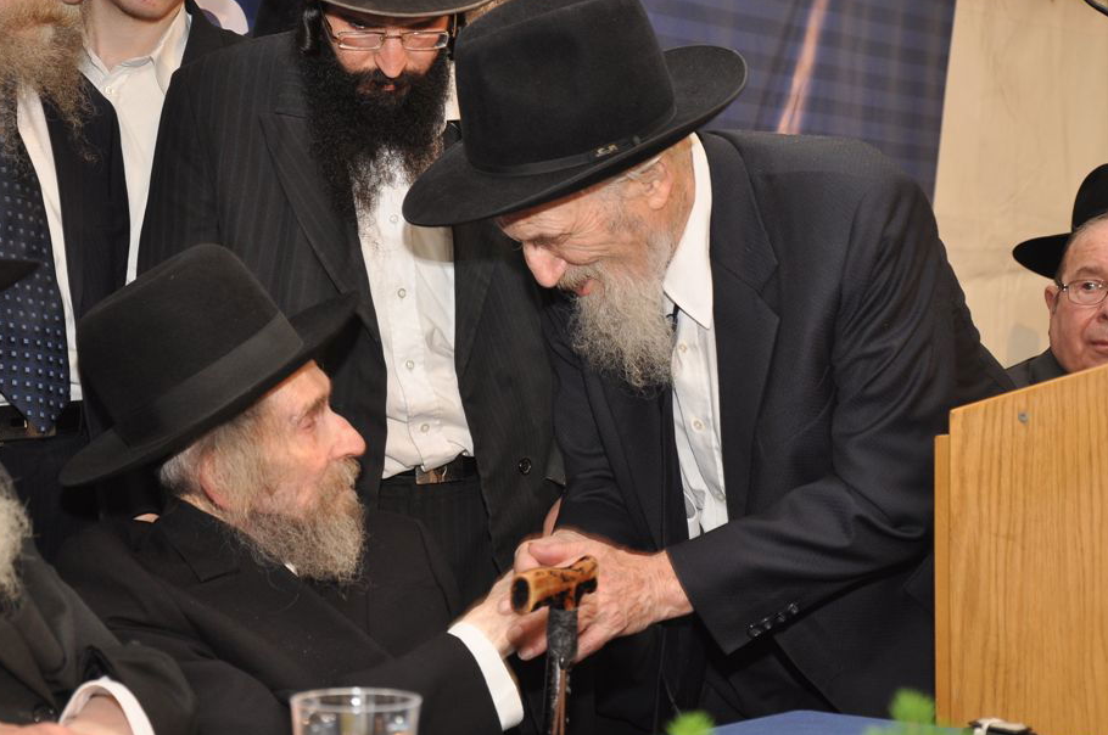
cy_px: 402
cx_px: 511
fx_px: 2489
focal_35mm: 81
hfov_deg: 25.1
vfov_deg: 16.8
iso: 500
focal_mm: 48
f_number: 5.6
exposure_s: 1/60
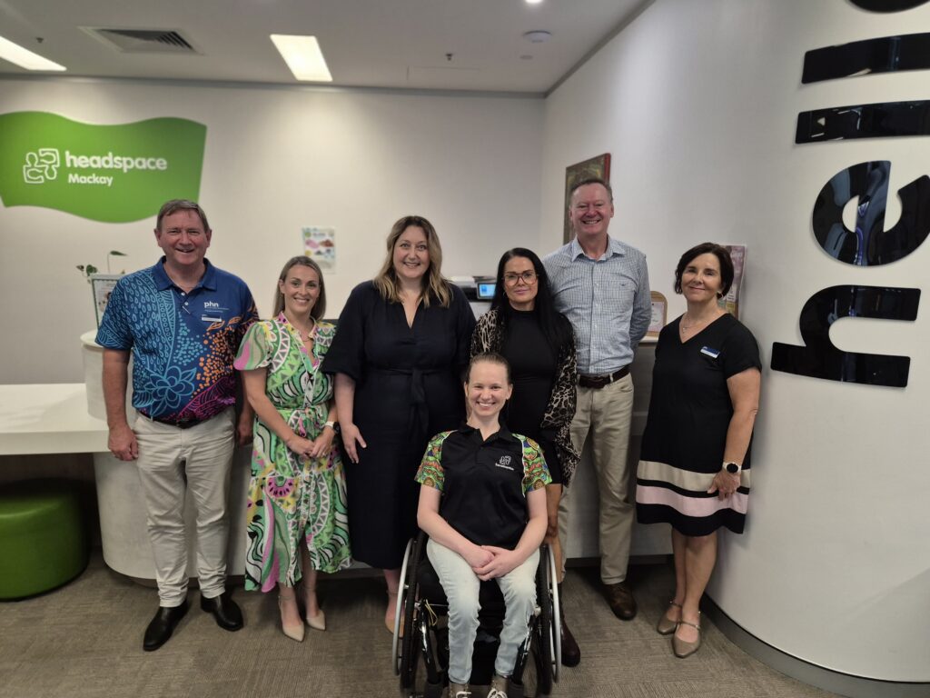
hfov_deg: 73.9
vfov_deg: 58.9
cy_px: 349
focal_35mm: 23
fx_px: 618
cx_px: 465
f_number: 1.8
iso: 200
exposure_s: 1/100
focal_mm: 5.4
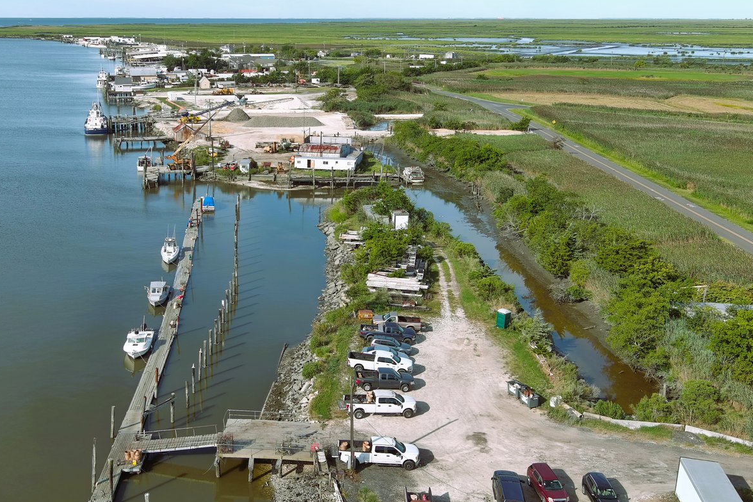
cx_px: 271
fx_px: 878
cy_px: 207
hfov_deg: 45.9
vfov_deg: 31.8
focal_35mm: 42
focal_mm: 10.57
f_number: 2.8
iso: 100
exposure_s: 1/1000
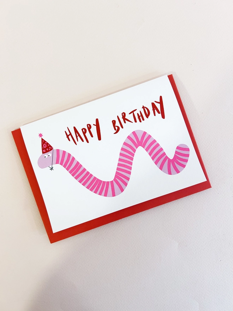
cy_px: 156
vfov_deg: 67.3
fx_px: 233
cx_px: 116
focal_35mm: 26
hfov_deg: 53.1
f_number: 1.5
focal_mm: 5.7
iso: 160
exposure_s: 1/50
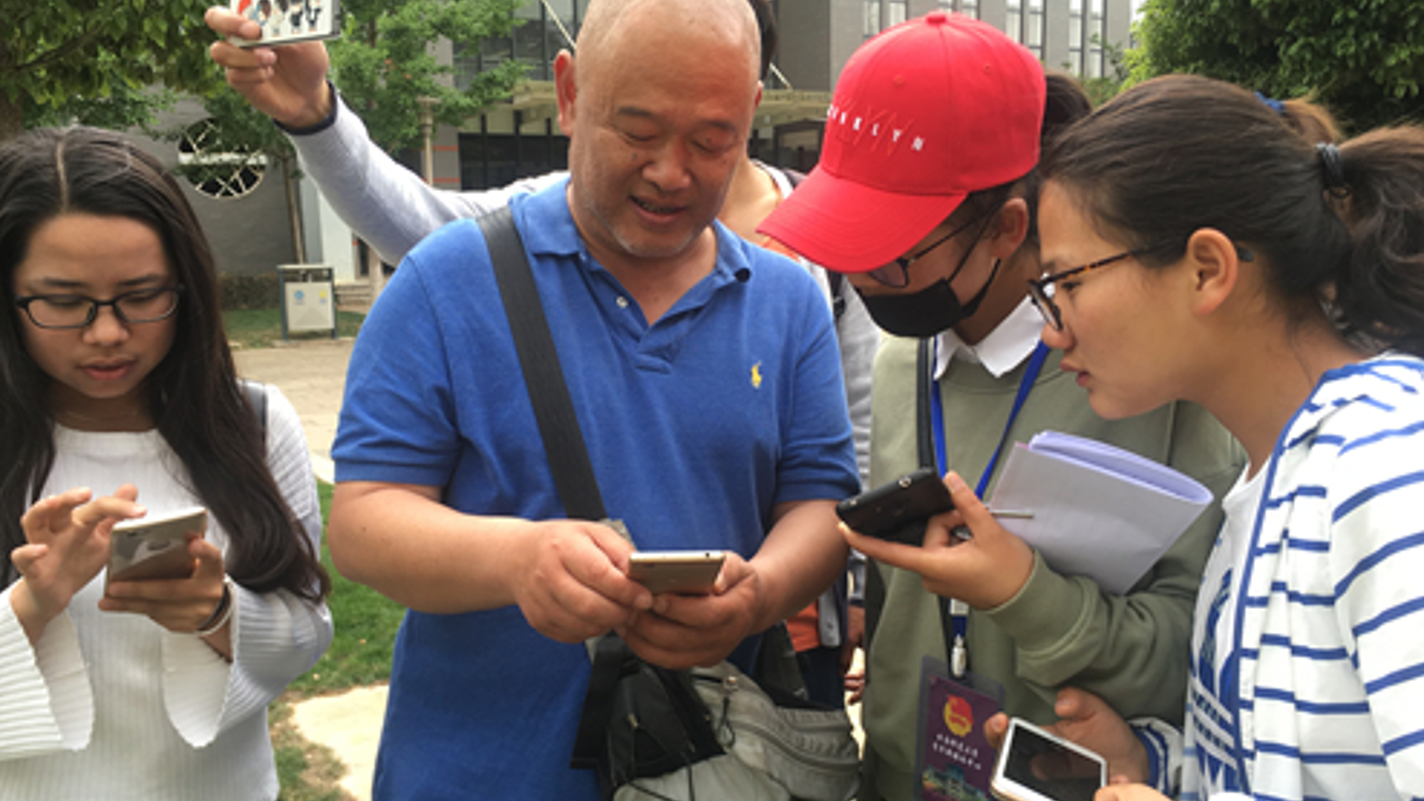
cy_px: 434
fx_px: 1208
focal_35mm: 32
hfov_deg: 61.0
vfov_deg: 36.7
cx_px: 709
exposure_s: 1/129
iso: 25
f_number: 2.2
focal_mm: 4.15
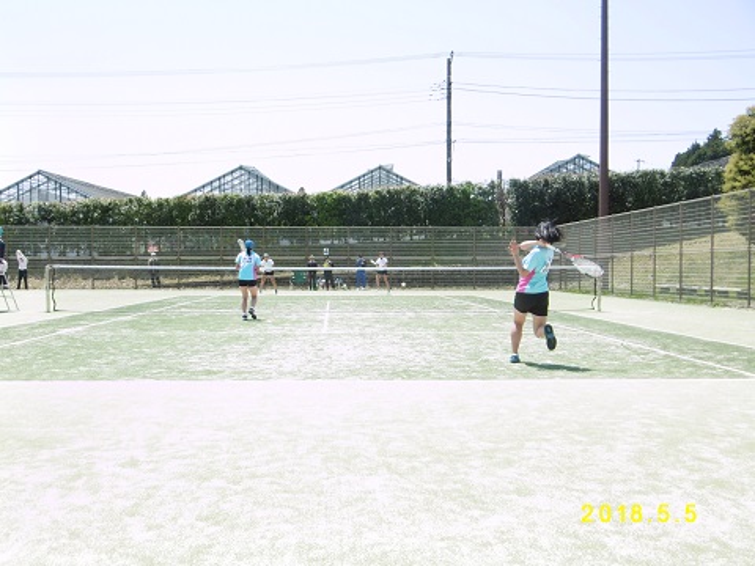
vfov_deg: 37.7
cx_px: 378
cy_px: 283
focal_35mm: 38
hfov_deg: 49.0
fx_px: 829
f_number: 3.7
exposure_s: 1/320
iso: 100
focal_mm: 6.8
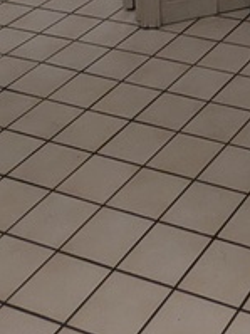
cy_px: -357
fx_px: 839
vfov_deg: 16.4
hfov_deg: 15.8
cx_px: 354
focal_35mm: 87
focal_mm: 2.35
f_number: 2.2
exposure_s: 1/60
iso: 53
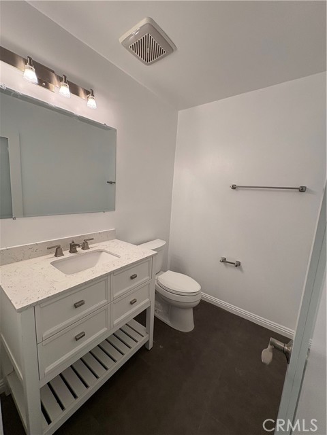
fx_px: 176
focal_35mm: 14
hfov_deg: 85.7
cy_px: 218
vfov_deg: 102.1
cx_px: 164
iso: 125
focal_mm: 2.22
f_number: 2.2
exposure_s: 1/120
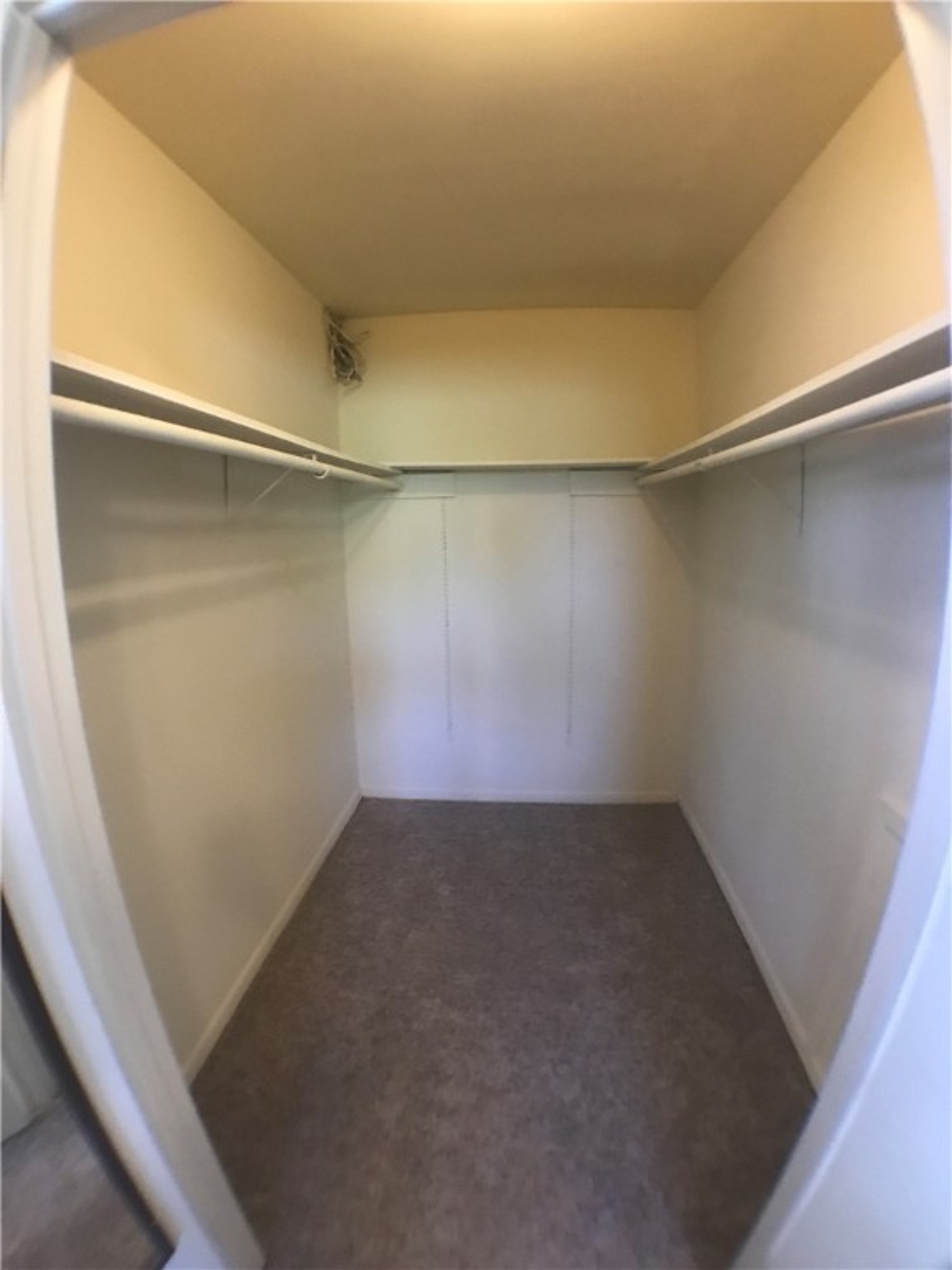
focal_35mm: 28
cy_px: 635
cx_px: 476
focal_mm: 3.99
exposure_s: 1/15
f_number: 1.8
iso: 80
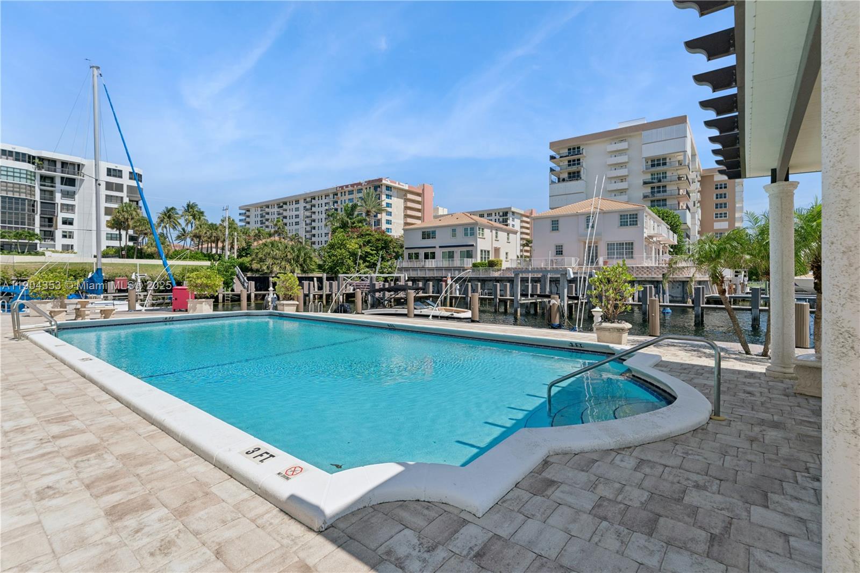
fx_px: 387
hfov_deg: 96.0
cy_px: 286
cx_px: 430
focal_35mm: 16
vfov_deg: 73.0
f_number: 9
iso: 250
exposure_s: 1/1000
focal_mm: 16.2
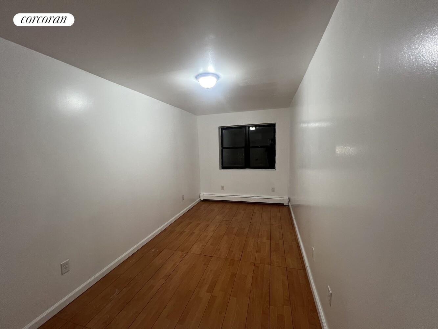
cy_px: 164
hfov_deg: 106.2
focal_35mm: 13
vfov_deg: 89.9
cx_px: 219
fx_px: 165
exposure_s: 1/60
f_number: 1.8
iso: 200
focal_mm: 1.57
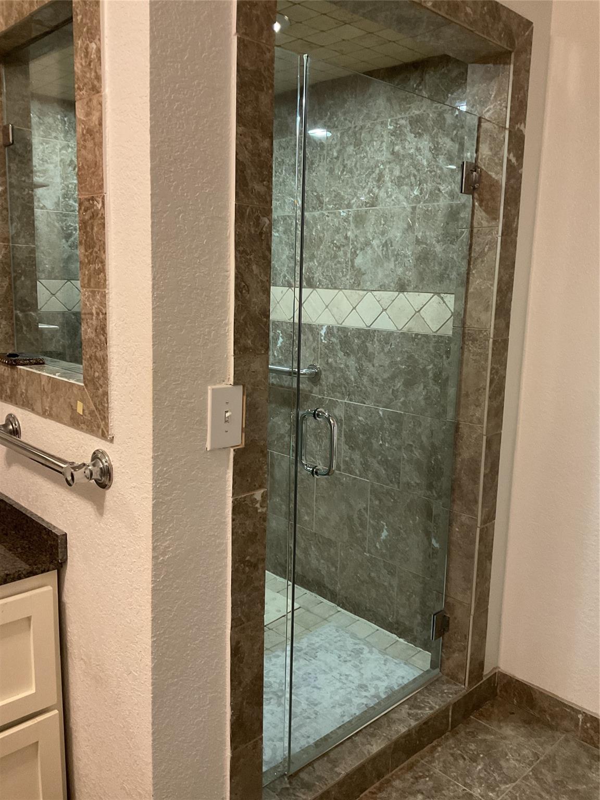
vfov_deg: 61.7
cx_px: 300
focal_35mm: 29
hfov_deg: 48.2
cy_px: 400
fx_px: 670
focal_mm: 3
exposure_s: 1/40
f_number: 1.8
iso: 250
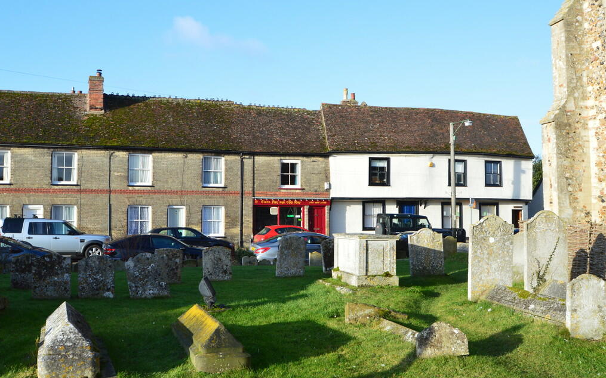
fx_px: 611
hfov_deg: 52.8
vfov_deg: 34.4
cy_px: 193
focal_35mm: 37
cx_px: 301
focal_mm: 24
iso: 400
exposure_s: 1/200
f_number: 10
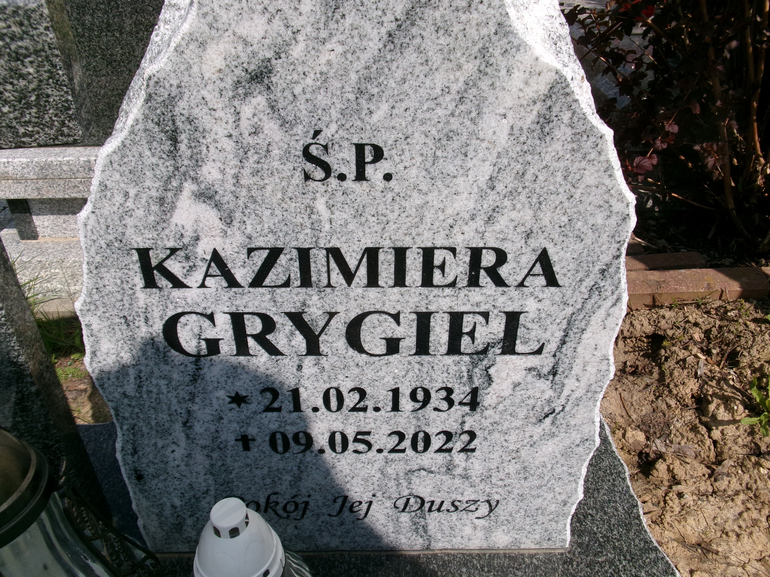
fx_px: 623
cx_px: 385
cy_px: 288
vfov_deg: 49.7
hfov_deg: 63.4
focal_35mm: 28
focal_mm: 5.1
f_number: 10.8
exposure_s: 1/200
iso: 100
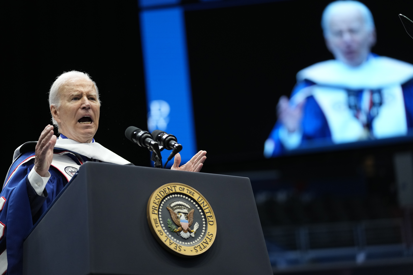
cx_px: 206
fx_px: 1296
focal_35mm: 113
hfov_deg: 18.1
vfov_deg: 12.1
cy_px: 138
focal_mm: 113
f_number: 2.8
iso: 2000
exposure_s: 1/500
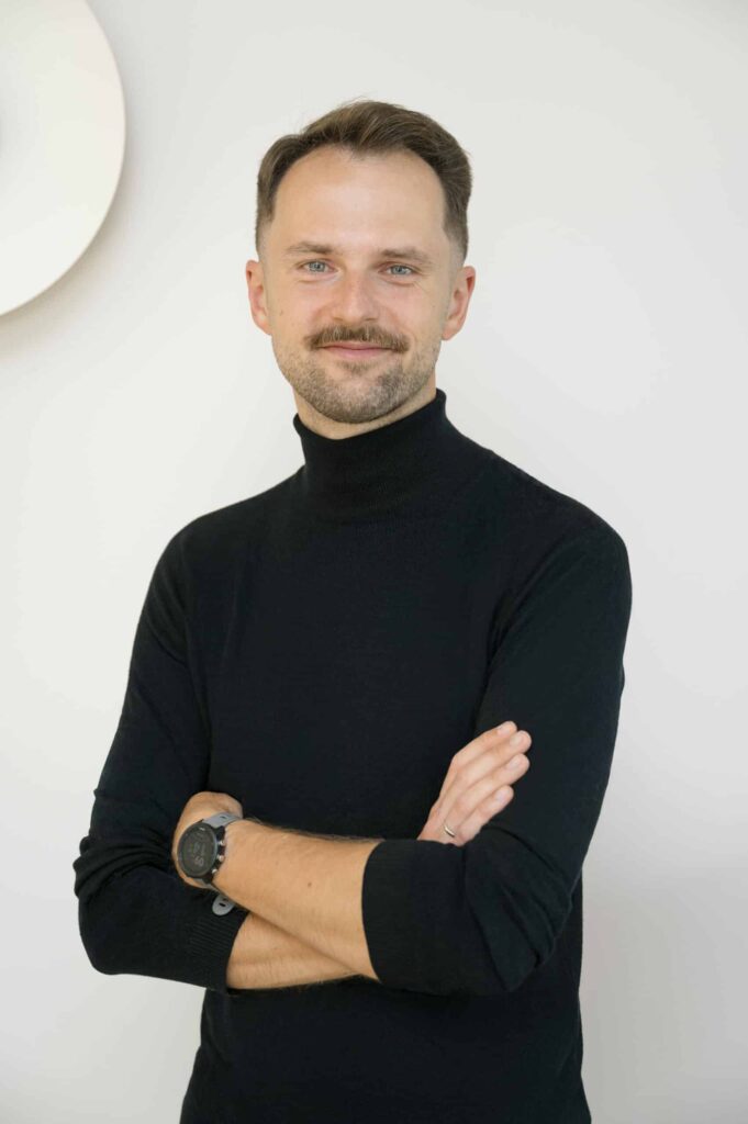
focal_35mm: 57
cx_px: 374
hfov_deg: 23.7
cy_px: 562
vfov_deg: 35.1
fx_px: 1779
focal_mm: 57
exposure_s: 1/160
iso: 640
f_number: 3.5
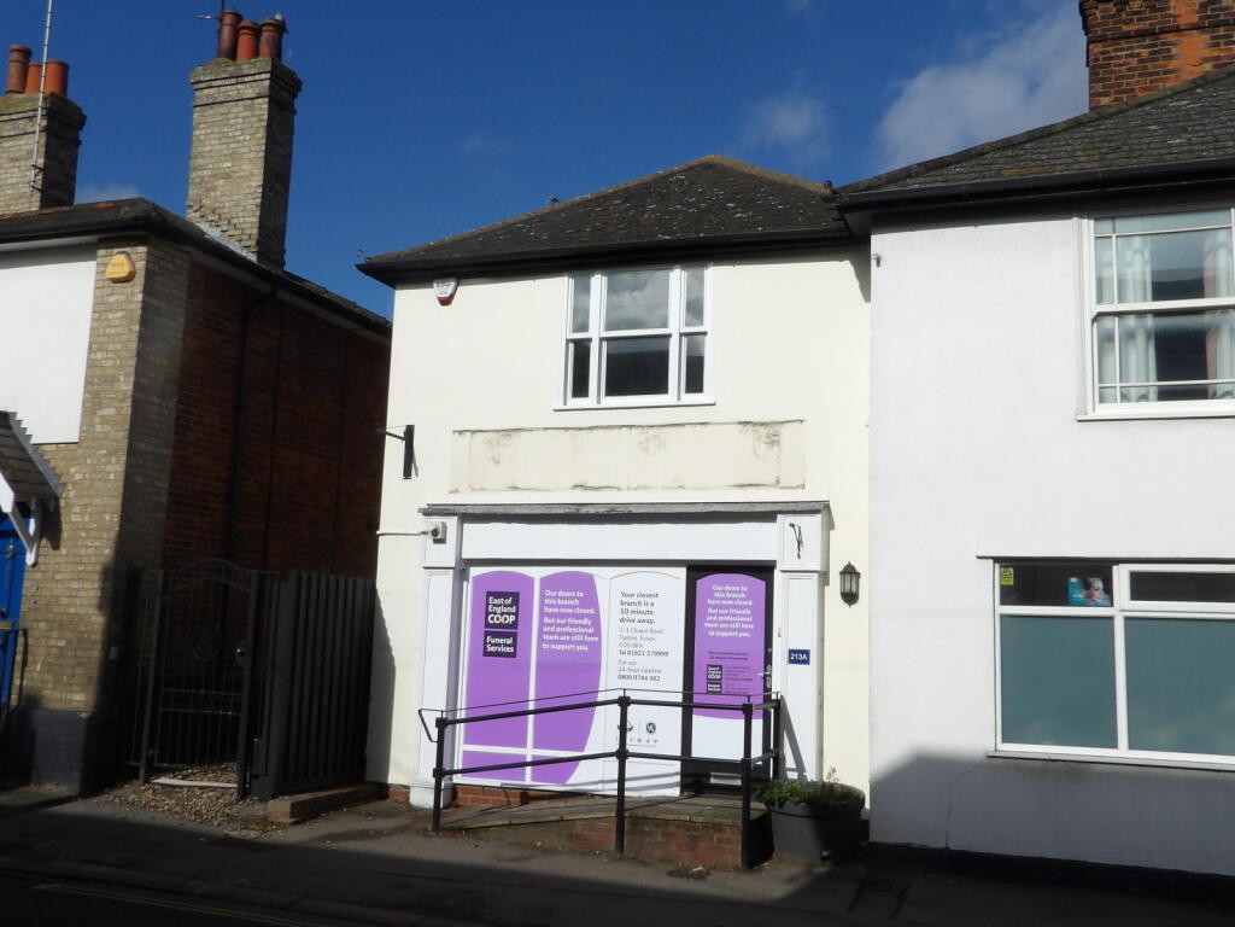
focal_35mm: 33
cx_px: 618
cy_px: 464
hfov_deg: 55.4
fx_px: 1177
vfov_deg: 42.9
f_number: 7.1
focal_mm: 5.9
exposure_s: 1/620
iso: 100
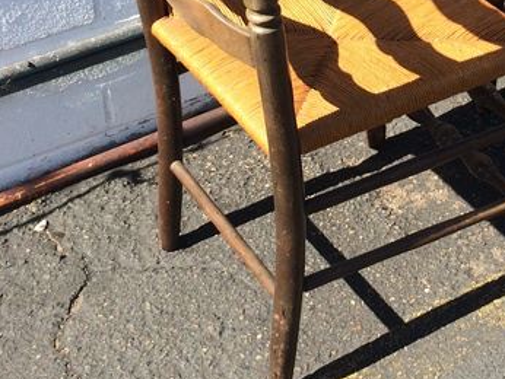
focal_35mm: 78
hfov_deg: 24.3
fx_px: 1139
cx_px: 458
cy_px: -53
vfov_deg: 18.1
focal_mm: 4.12
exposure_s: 1/1109
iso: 32
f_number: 2.2
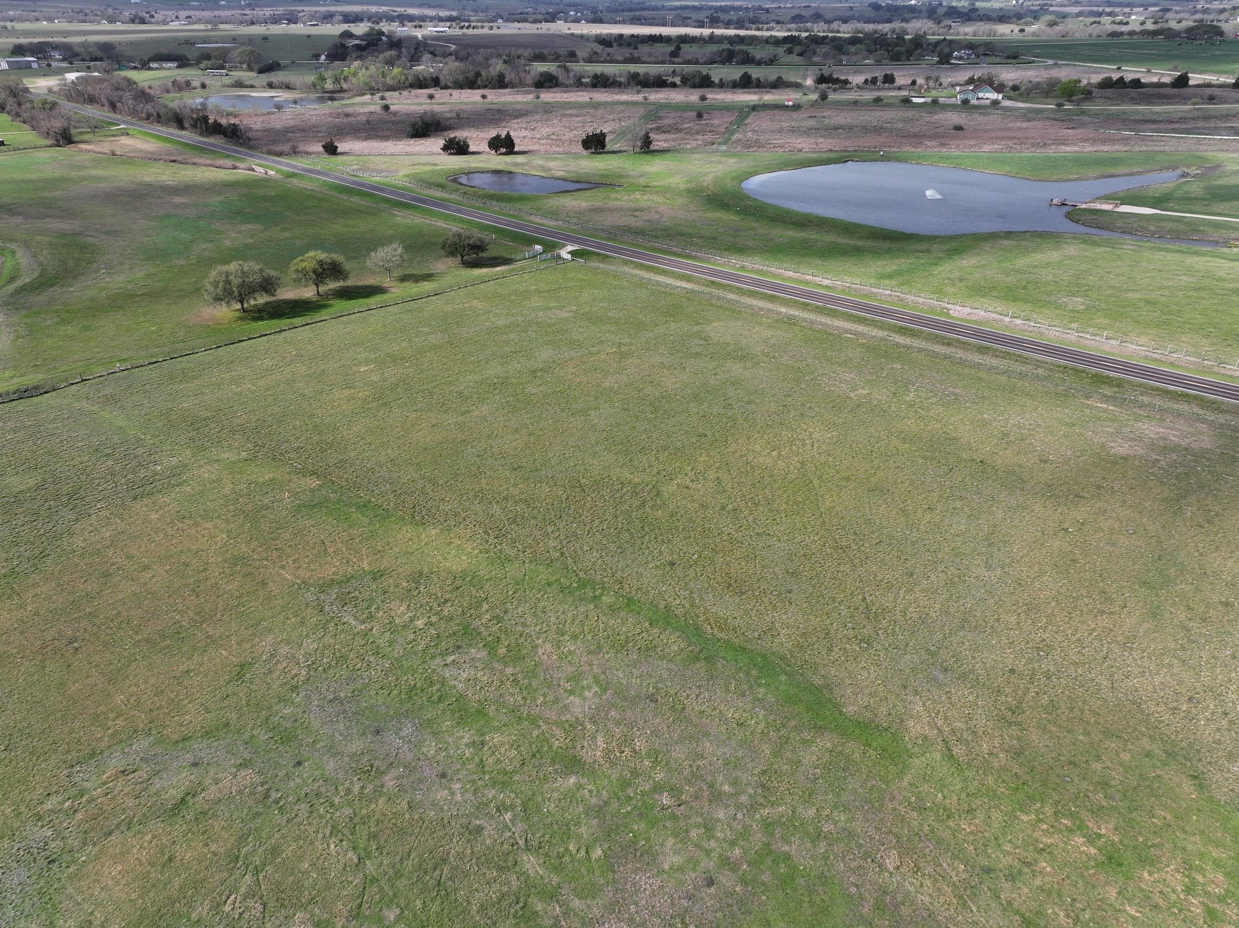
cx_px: 620
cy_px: 464
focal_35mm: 24
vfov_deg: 56.8
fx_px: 859
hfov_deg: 71.6
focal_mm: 12.29
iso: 100
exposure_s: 1/1600
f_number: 2.8
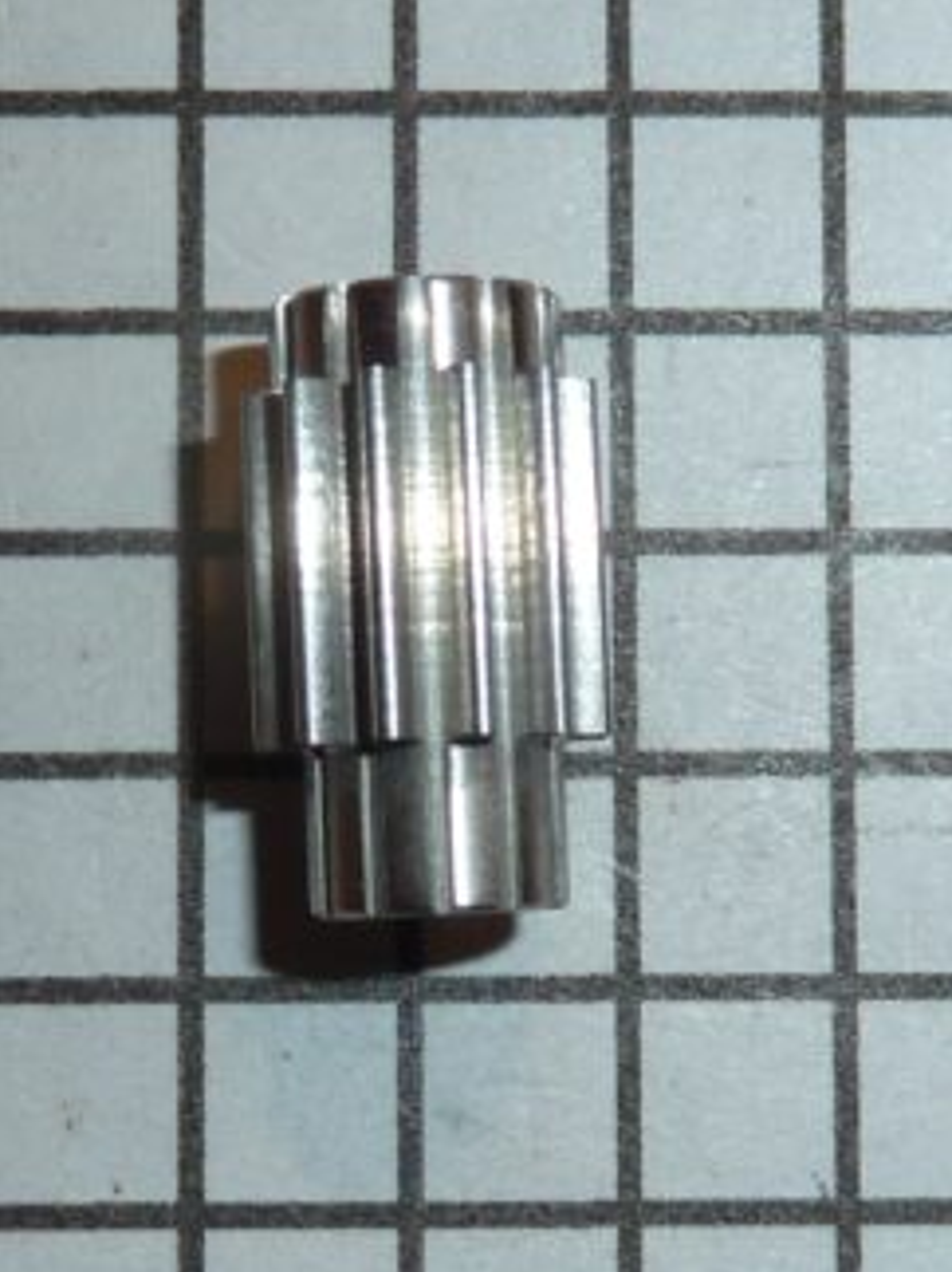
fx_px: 1137
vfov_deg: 58.4
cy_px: 628
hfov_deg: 45.2
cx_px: 389
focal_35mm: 31
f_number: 3.3
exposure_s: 1/30
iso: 80
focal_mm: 4.1
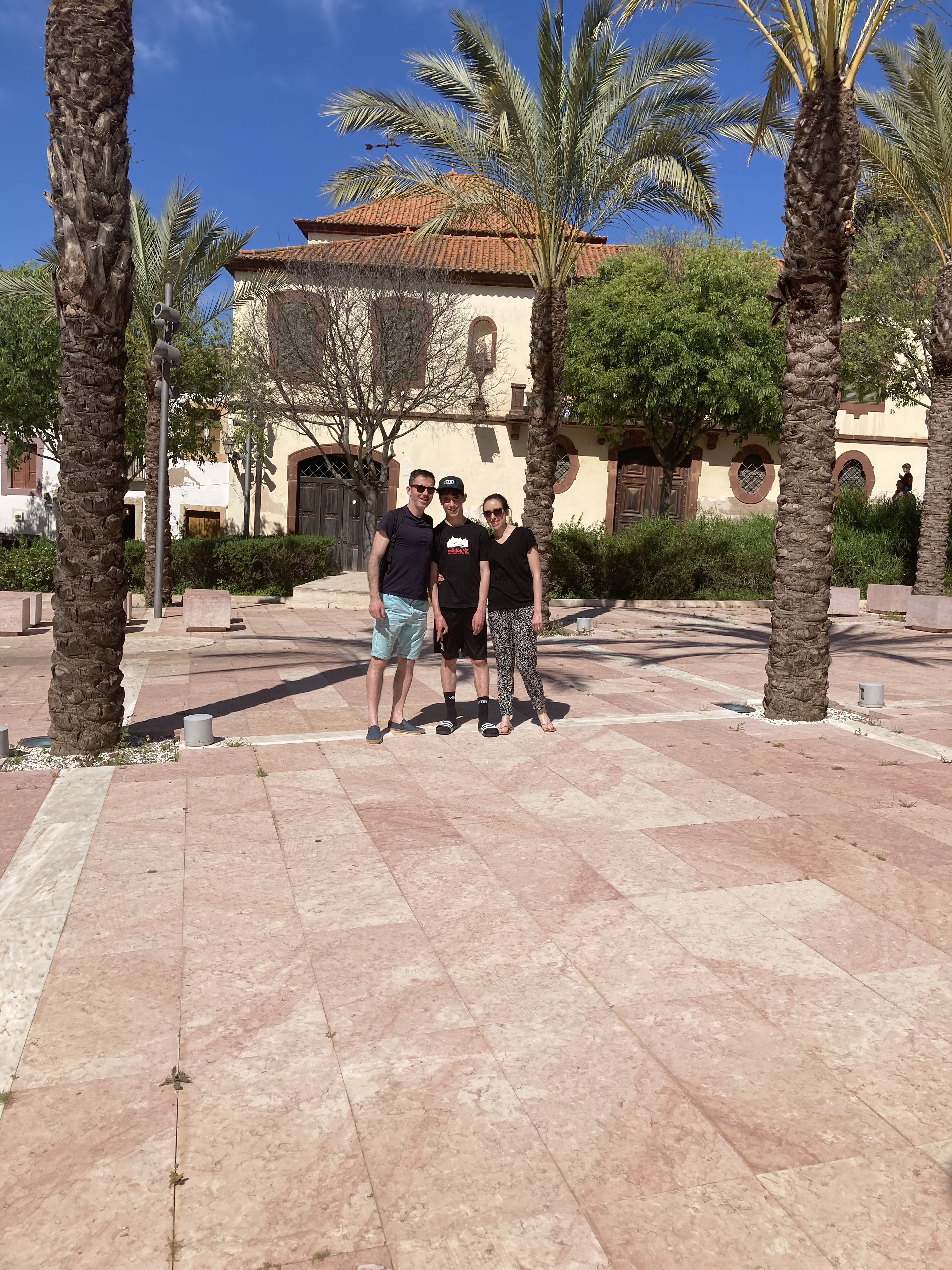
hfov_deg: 49.7
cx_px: 476
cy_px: 635
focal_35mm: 28
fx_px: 1027
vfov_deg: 63.4
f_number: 1.8
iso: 20
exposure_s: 1/4000
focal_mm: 3.99
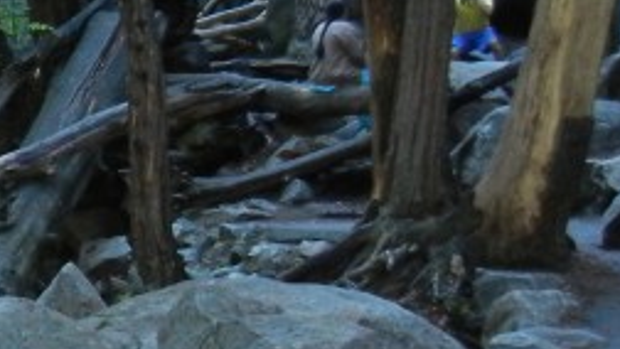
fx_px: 2187
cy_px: 174
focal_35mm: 133
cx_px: -453
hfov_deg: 14.4
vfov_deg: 9.1
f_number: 3.5
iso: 400
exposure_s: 1/30
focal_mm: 5.4
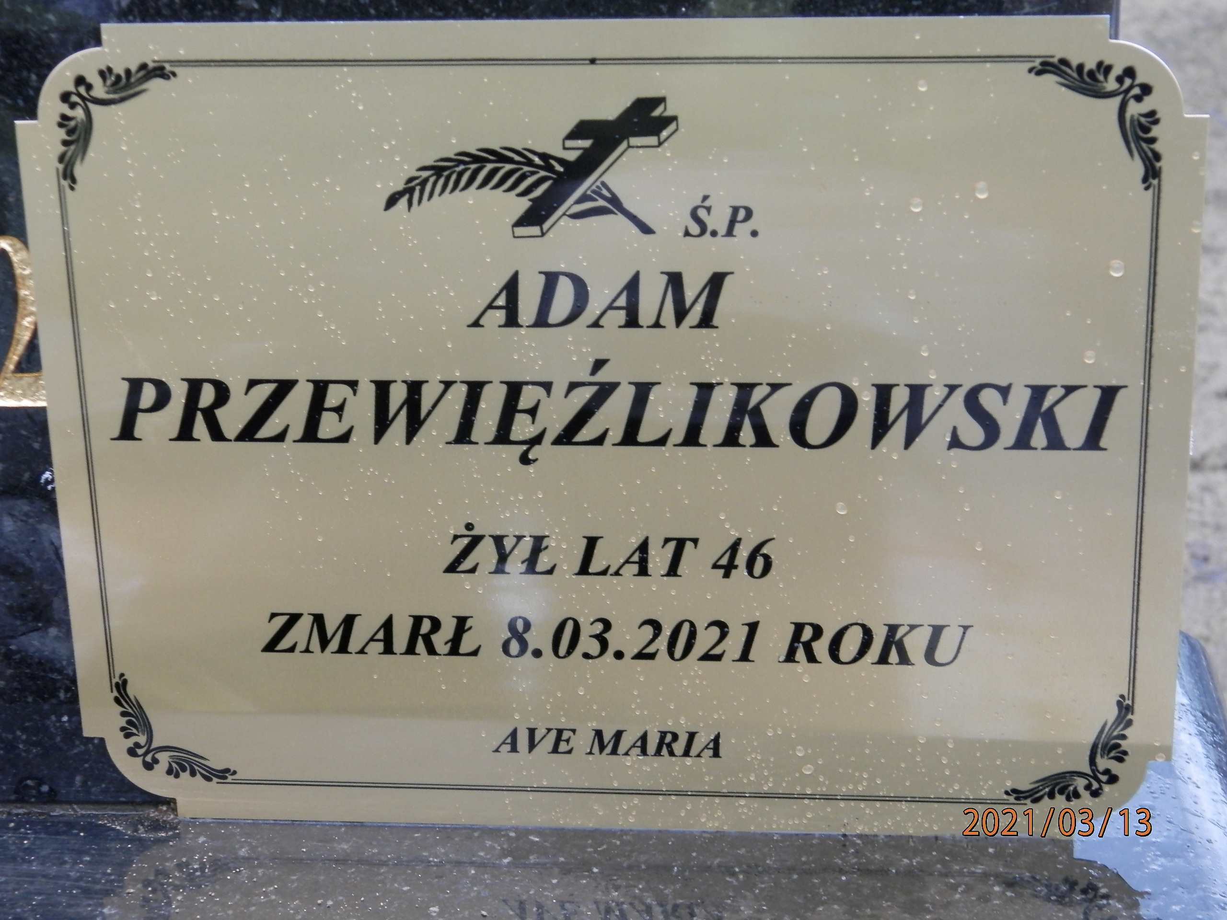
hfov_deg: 28.6
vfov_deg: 21.6
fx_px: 2410
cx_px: 614
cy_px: 460
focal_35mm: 68
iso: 200
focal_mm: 12.2
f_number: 4
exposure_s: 1/50
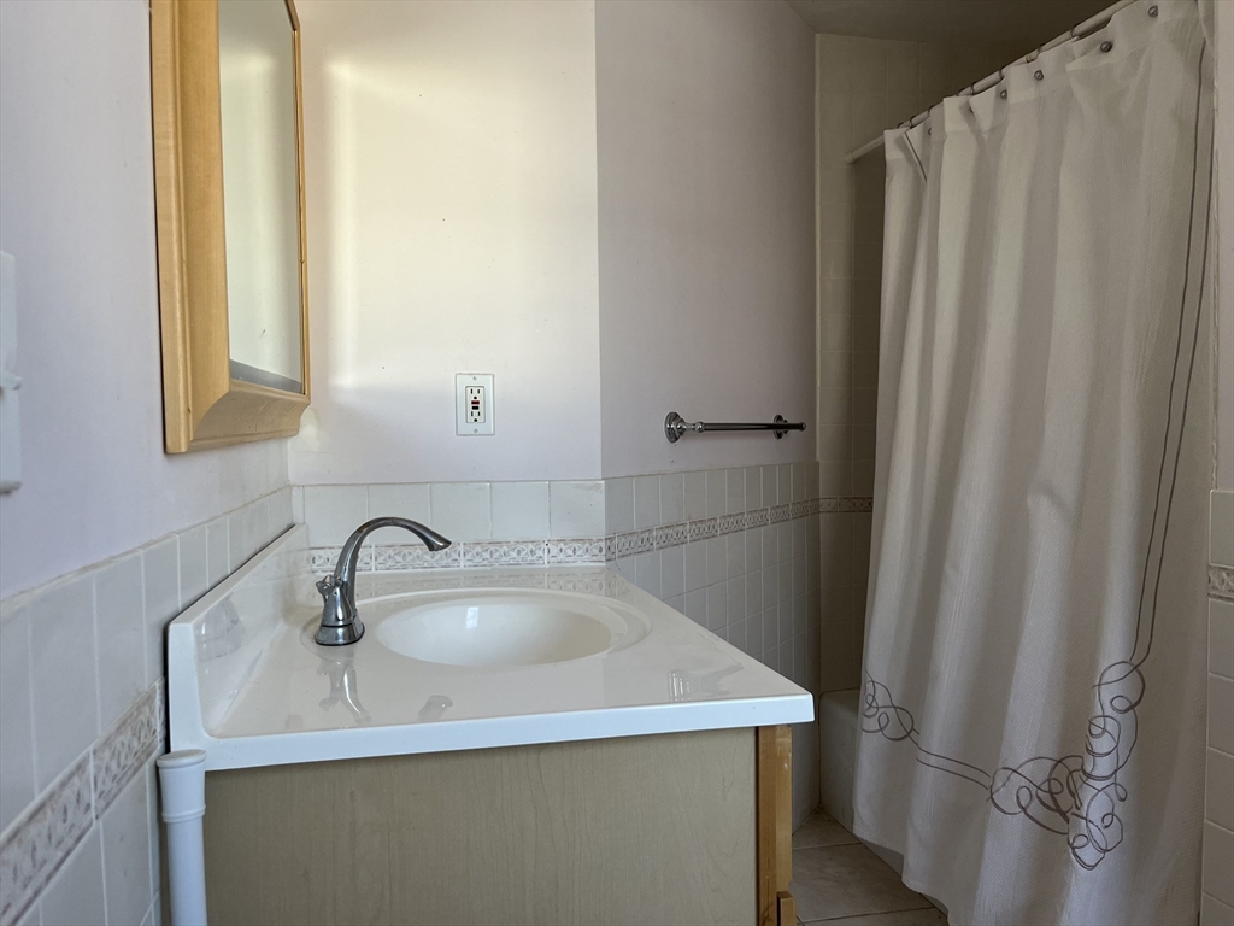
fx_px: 927
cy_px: 463
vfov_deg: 53.1
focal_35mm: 26
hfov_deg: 67.3
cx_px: 617
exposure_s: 1/121
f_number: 1.6
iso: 100
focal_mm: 5.1
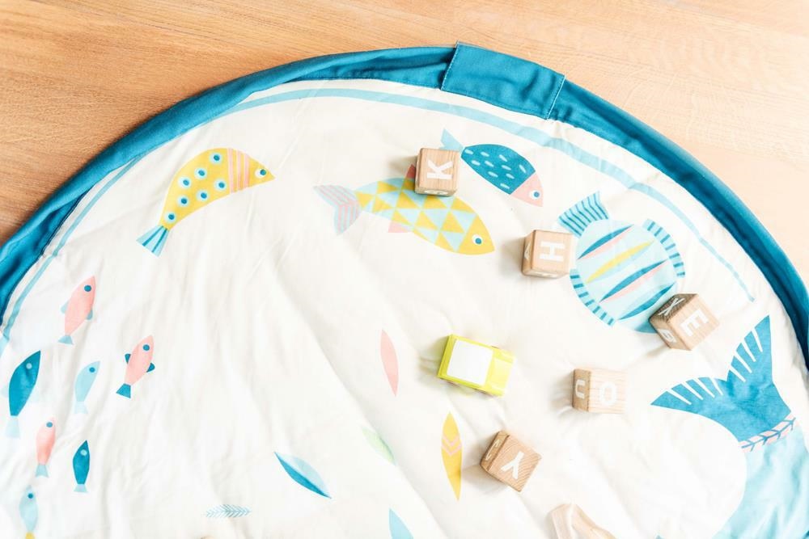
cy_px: 270
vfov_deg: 37.9
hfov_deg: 54.4
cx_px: 404
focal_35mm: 35
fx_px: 787
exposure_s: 1/200
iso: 160
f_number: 3.2
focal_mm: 35
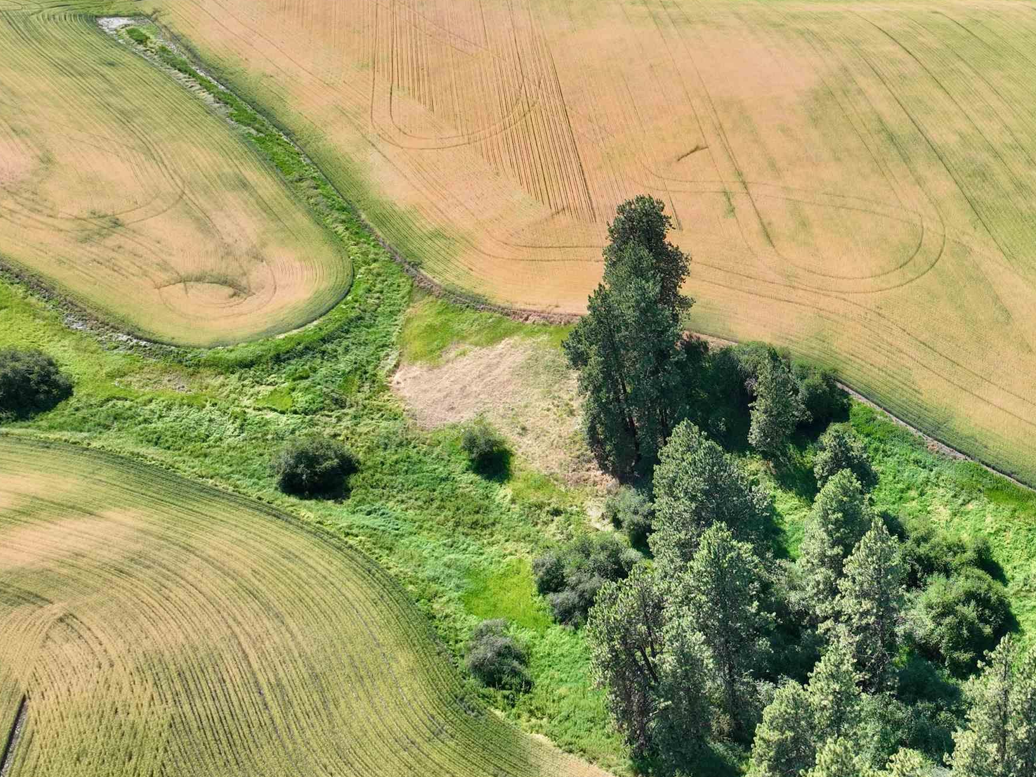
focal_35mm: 42
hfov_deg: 42.5
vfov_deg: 34.3
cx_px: 852
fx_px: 1257
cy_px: 397
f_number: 2.8
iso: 100
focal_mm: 12.29
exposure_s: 1/640
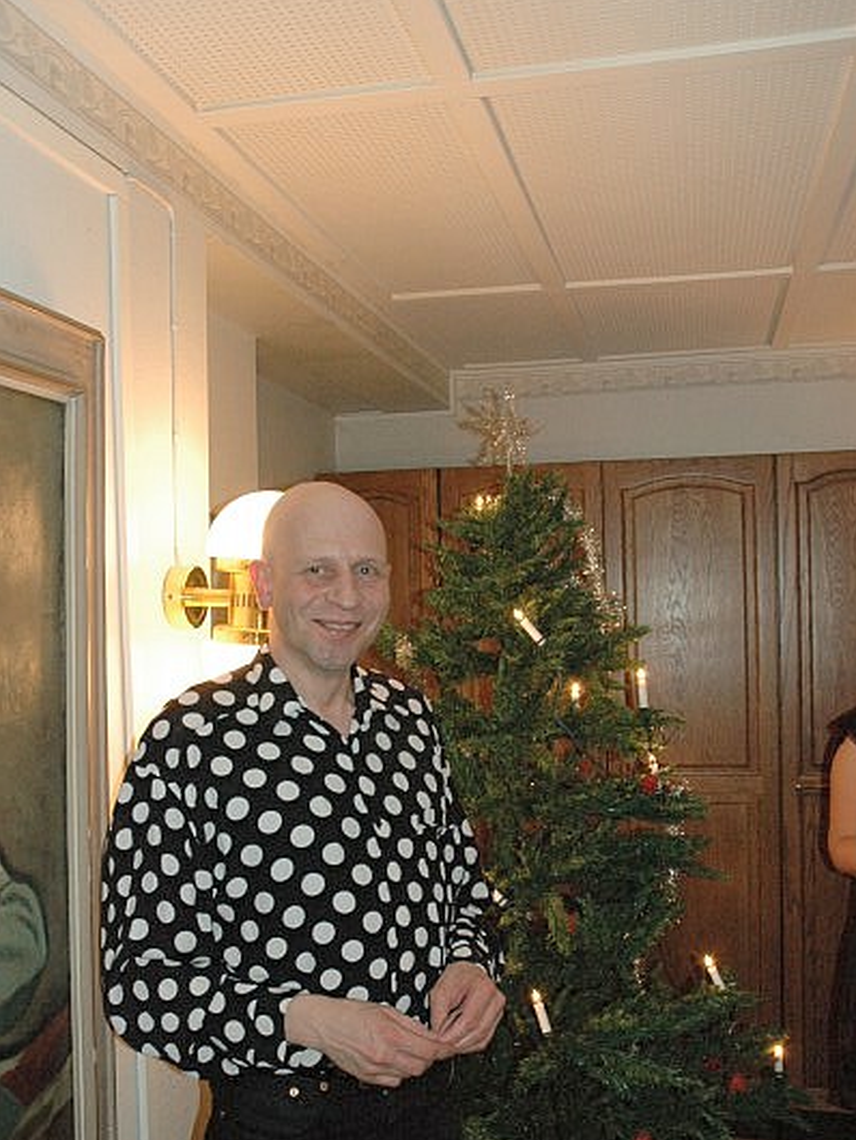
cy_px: 617
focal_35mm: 36
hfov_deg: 39.7
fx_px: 1186
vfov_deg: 51.3
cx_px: 428
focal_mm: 22
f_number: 5
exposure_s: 1/60
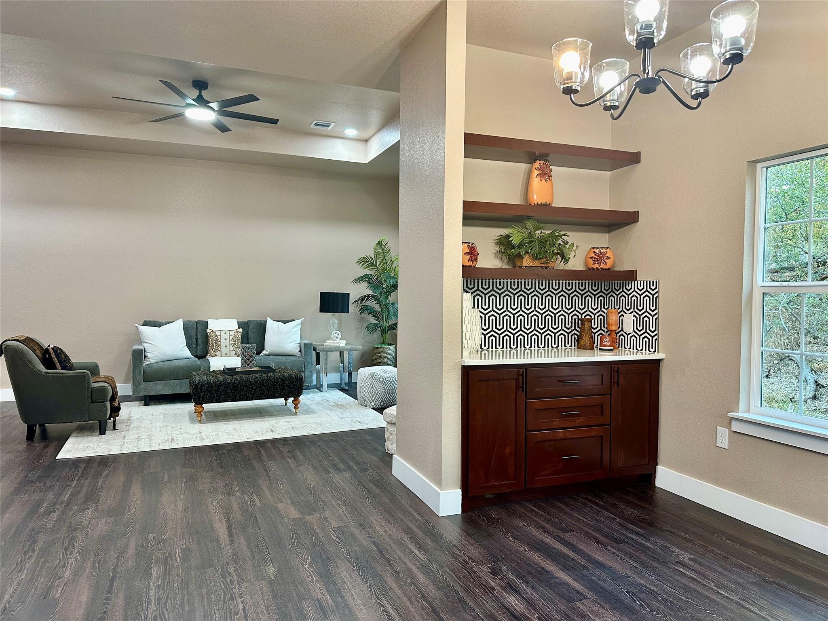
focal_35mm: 24
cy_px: 310
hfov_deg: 71.6
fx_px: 574
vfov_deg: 56.8
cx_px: 414
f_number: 1.78
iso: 250
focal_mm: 6.86
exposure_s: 1/60
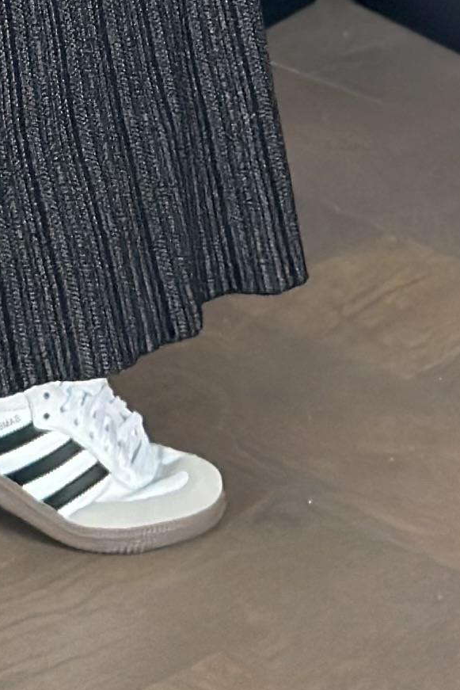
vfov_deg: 8.3
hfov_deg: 5.9
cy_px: -840
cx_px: -29
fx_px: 4425
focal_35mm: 231
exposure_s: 1/60
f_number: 1.78
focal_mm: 6.86
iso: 250
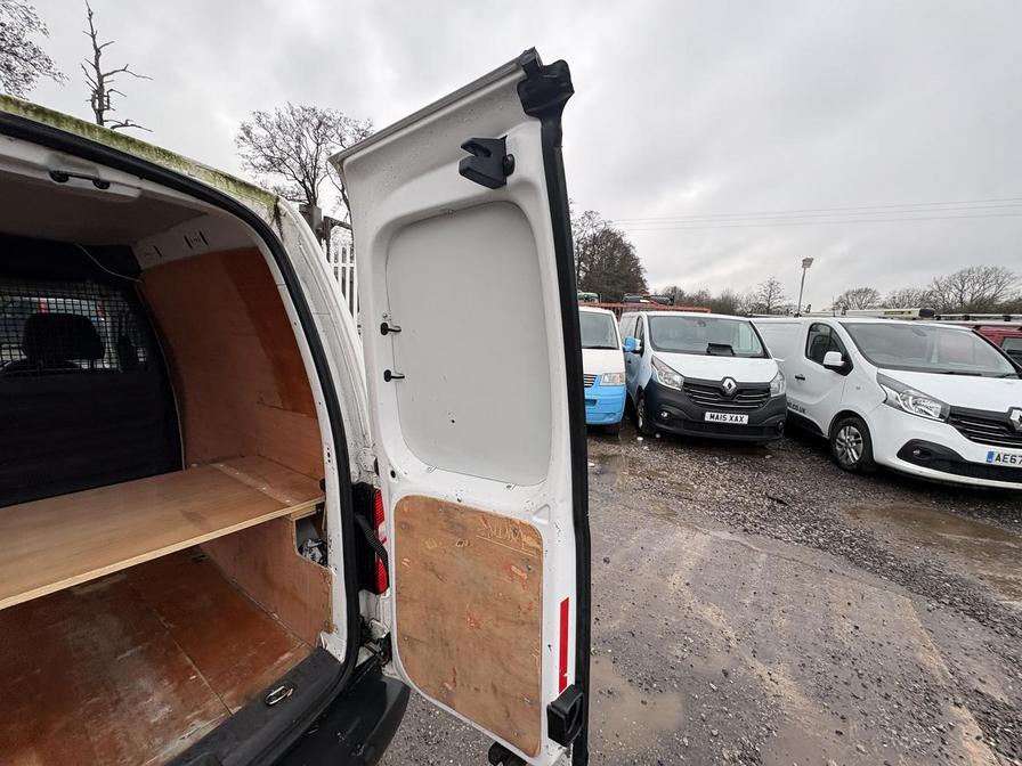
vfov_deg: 85.7
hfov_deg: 102.1
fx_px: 413
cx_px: 511
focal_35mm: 14
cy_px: 383
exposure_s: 1/179
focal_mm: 2.22
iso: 40
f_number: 2.2
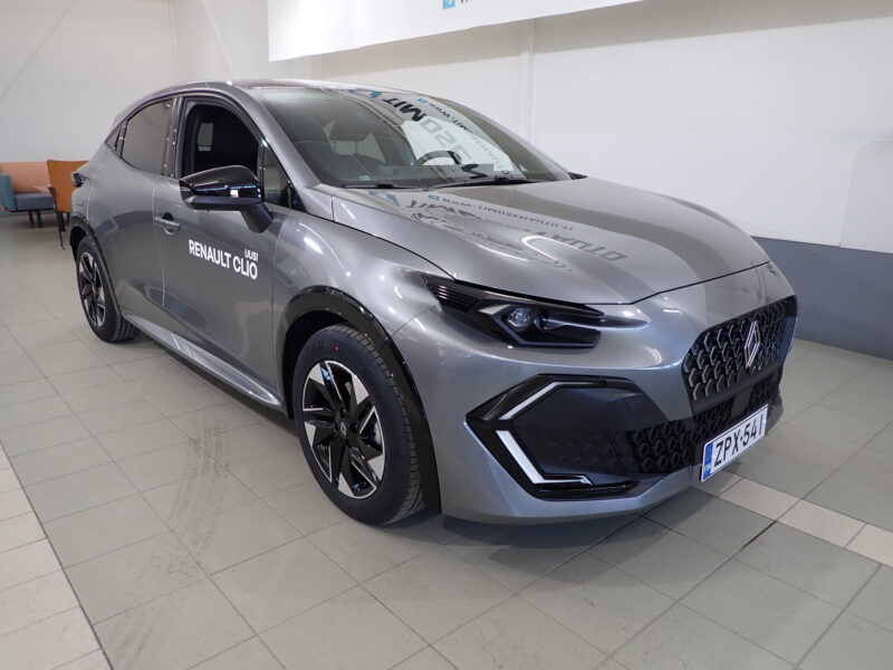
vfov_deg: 54.9
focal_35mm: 25
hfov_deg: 69.4
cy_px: 335
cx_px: 446
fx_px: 645
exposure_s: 1/60
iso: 125
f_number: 2
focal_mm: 4.5
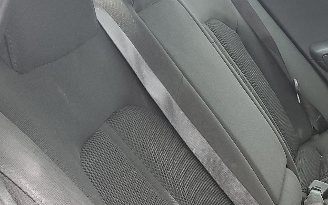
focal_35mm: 64
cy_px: 189
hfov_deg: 29.2
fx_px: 572
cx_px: 353
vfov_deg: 19.9
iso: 58
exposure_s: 1/120
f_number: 1.5
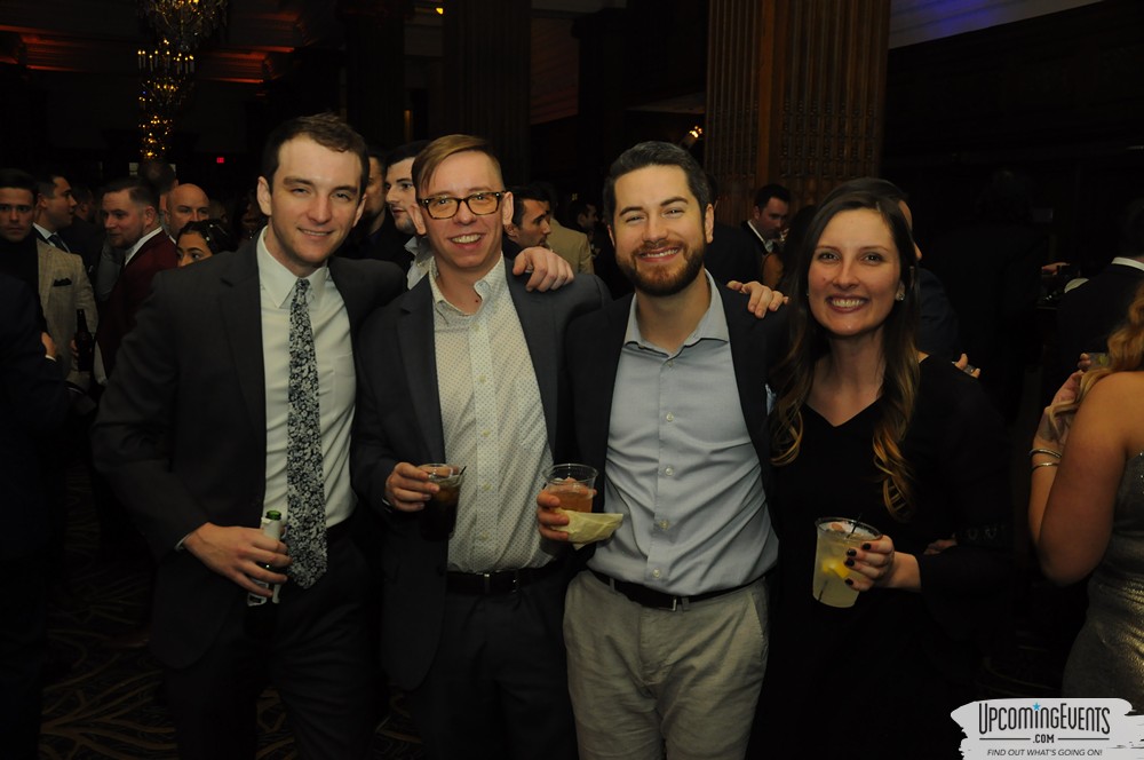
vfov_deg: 36.8
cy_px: 380
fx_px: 1143
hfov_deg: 53.2
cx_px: 572
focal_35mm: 36
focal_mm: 24
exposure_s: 1/60
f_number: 3.8
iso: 800
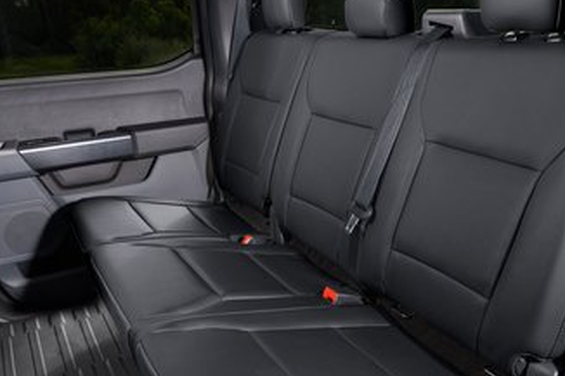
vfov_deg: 36.8
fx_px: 563
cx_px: 393
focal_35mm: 36
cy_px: 225
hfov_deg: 51.9
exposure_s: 1/200
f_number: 6.3
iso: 200
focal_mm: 13
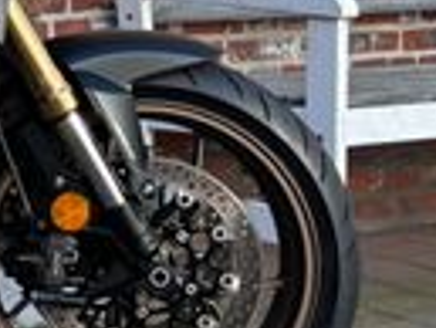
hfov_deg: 13.1
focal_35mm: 129
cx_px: -456
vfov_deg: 11.3
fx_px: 1626
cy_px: -78
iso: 50
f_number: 1.6
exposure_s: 1/402
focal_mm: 5.96
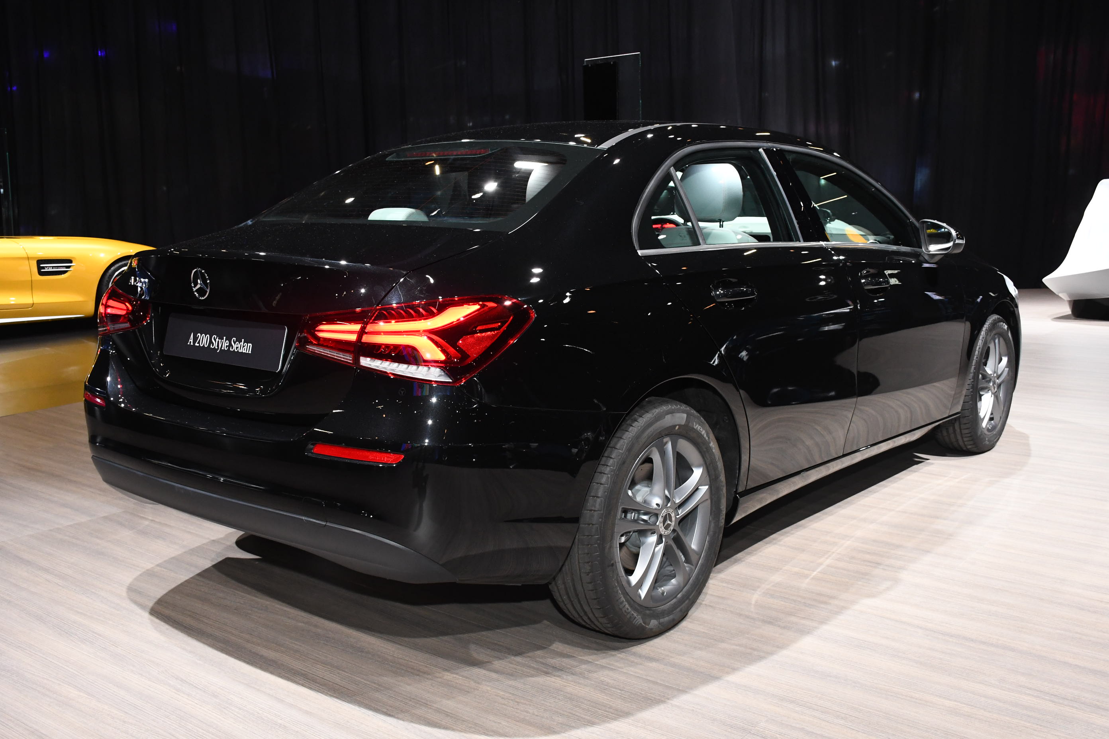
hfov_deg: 55.8
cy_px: 370
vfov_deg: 38.9
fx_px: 1047
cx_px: 554
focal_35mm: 34
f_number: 7.1
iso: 2000
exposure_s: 1/125
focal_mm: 23
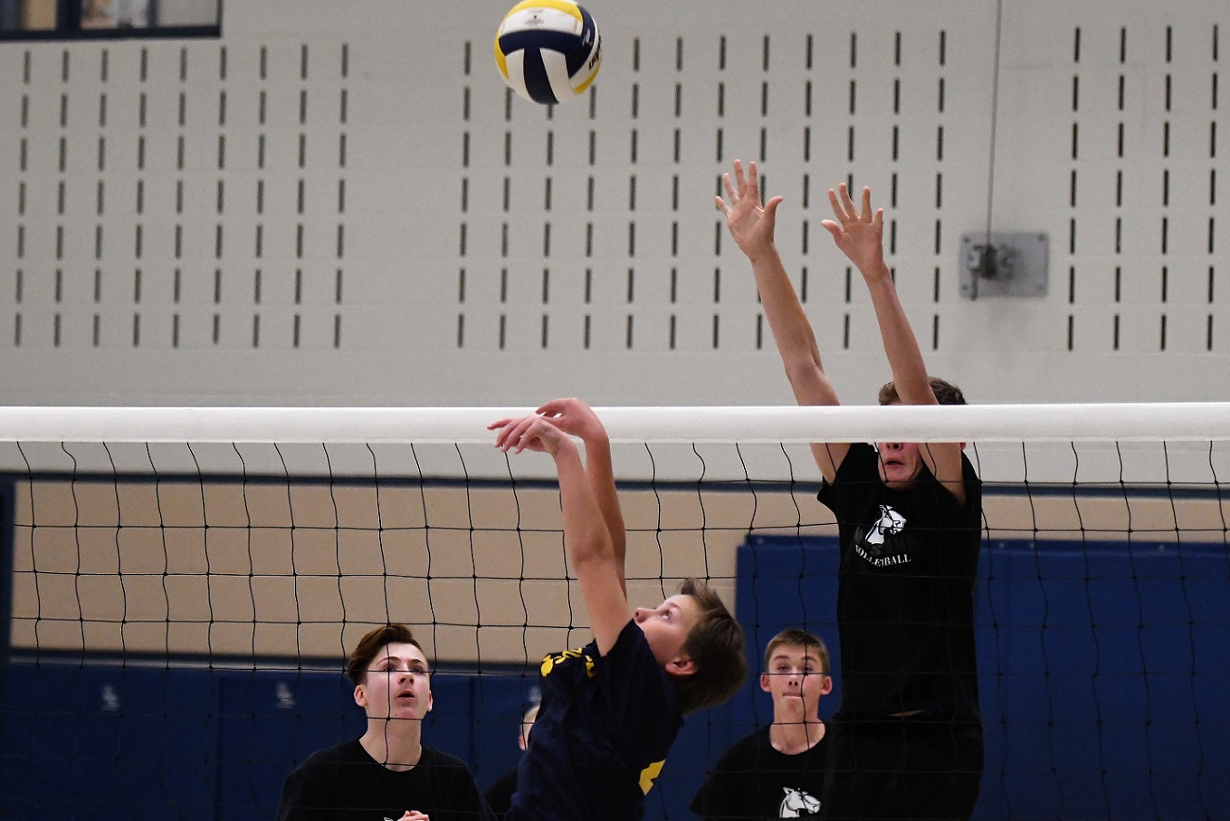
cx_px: 615
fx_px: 4101
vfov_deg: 11.4
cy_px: 410
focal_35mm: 120
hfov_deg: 17.1
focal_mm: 80
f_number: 2.8
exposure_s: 1/1000
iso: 4000
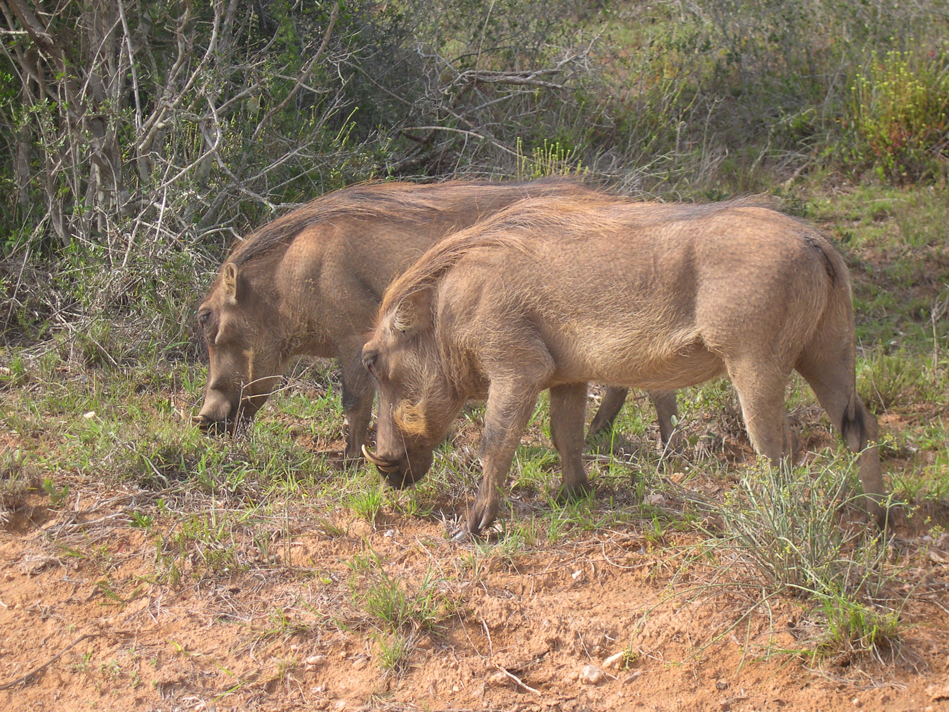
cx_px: 474
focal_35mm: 114
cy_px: 356
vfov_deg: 13.0
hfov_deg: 17.3
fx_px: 3125
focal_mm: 24
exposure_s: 1/195
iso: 100
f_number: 4.9
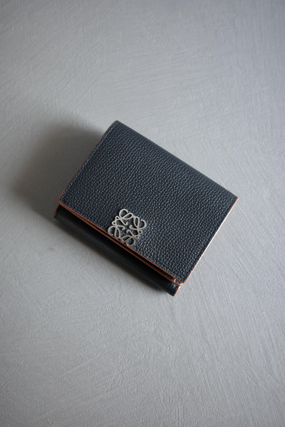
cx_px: 139
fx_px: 487
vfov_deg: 47.4
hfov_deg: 32.6
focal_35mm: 41
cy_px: 209
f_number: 3.2
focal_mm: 26
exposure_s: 1/160
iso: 800
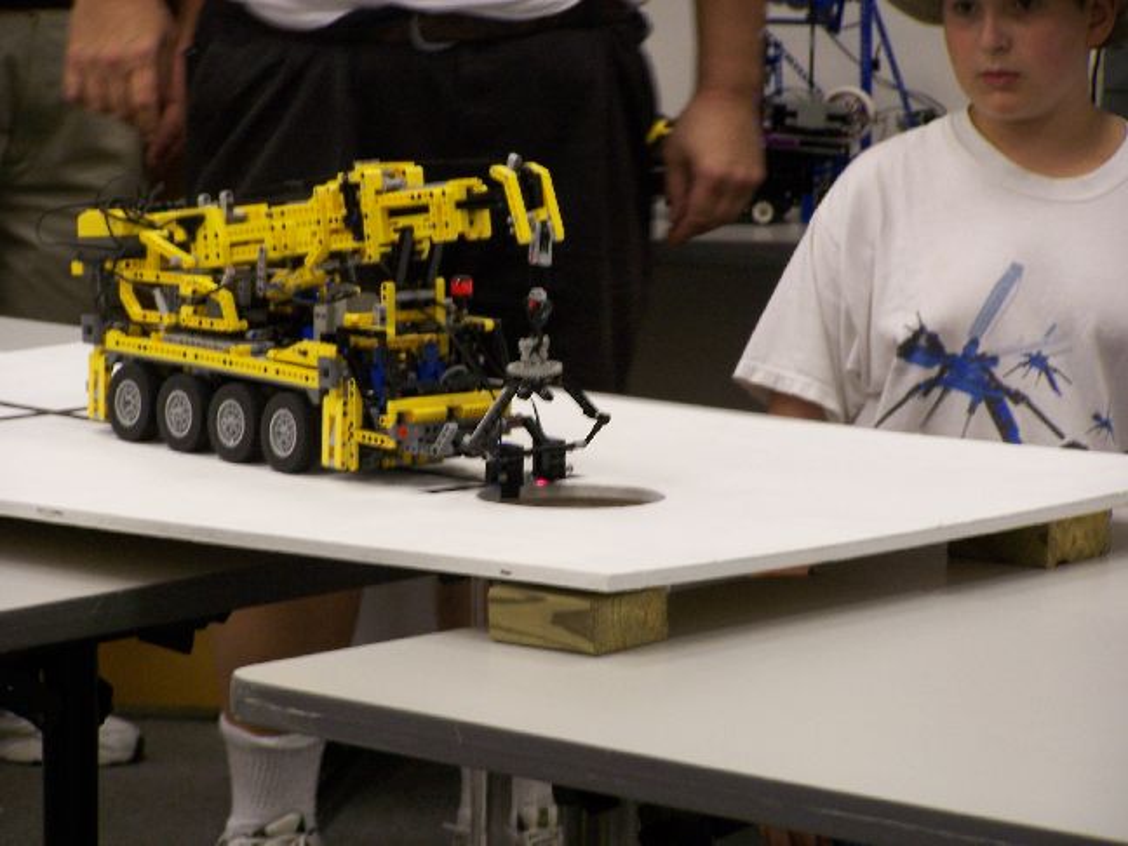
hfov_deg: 10.5
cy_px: 423
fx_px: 6159
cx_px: 564
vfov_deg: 7.9
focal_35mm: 189
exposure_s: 1/25
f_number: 3.2
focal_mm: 31.3
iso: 140
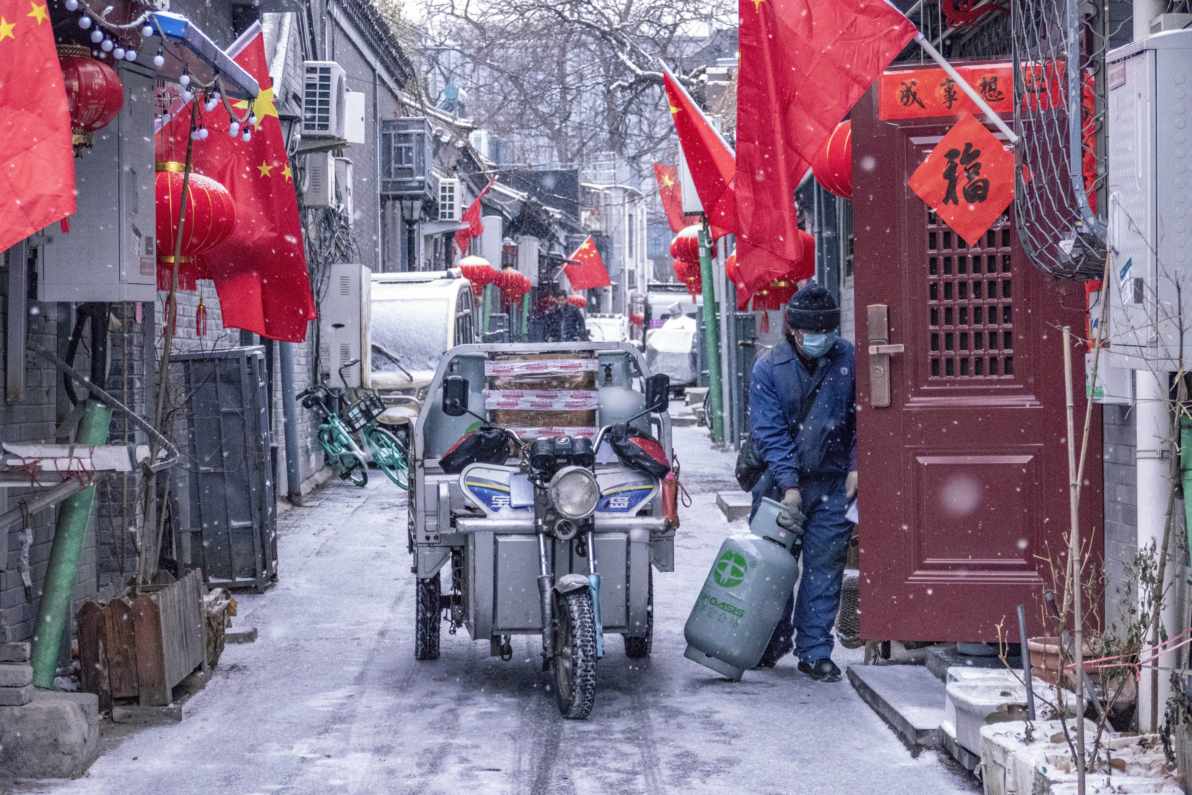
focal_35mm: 94
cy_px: 398
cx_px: 596
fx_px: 3112
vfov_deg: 14.6
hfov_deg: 21.7
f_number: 3.8
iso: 5000
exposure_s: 1/320
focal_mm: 34.43
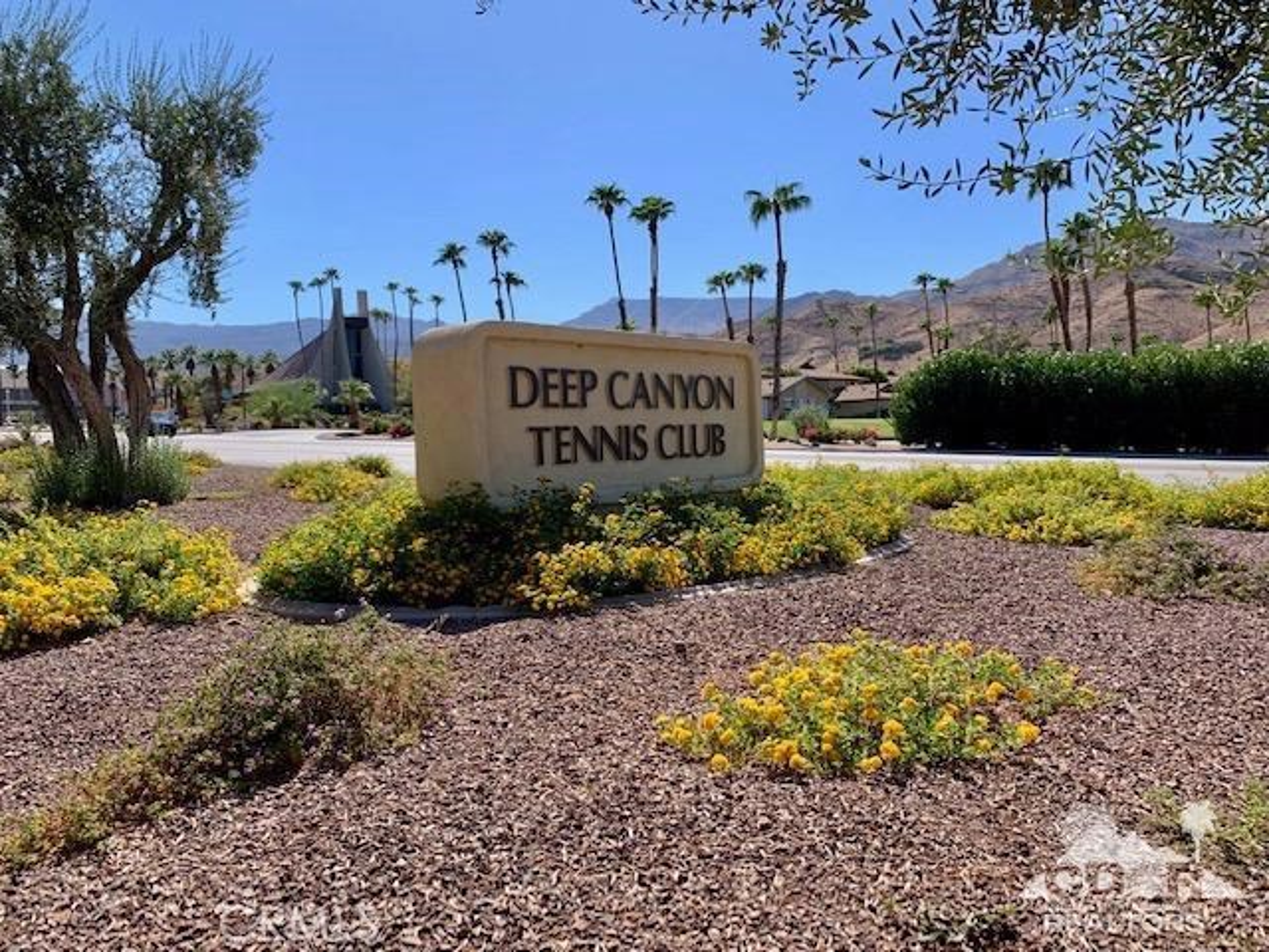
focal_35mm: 26
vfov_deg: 53.1
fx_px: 953
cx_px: 634
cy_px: 476
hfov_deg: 67.3
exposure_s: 1/2160
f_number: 1.8
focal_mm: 4.25
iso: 25
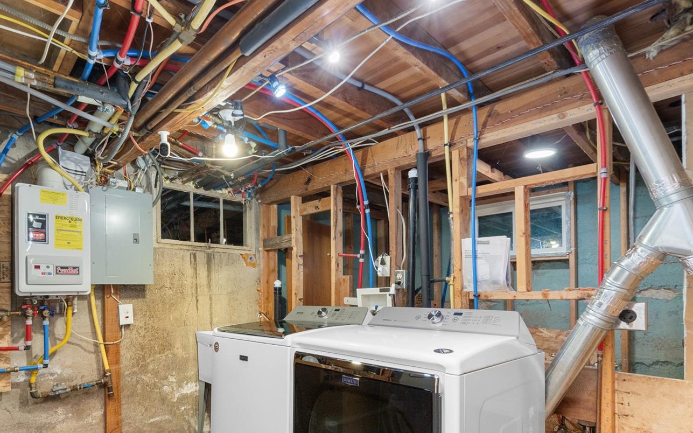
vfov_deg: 60.9
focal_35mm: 19
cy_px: 284
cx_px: 315
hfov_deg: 87.8
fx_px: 359
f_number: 9
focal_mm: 10
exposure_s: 2
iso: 200
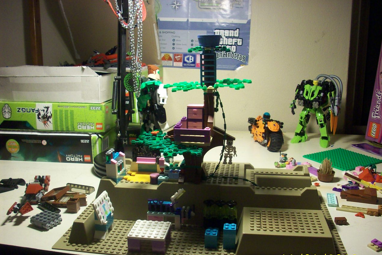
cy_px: 144
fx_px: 414
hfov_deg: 49.6
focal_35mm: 39
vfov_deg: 34.2
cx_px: 192
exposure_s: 1/34.6
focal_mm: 6.2
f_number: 2.8
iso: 160
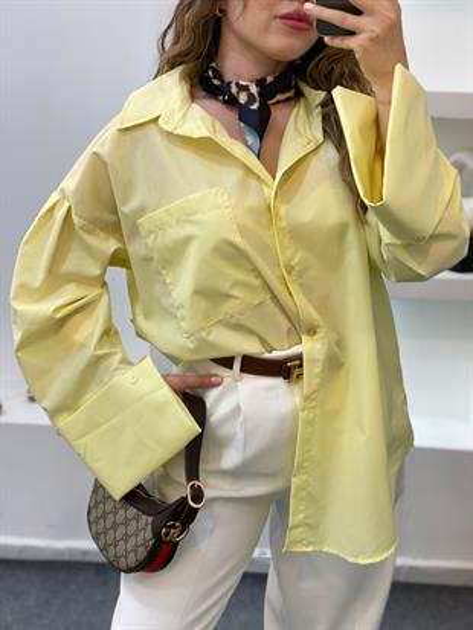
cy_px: 315
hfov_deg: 28.0
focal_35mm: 52
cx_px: 236
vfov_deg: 36.8
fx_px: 947
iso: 80
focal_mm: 6
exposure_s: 1/100
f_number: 2
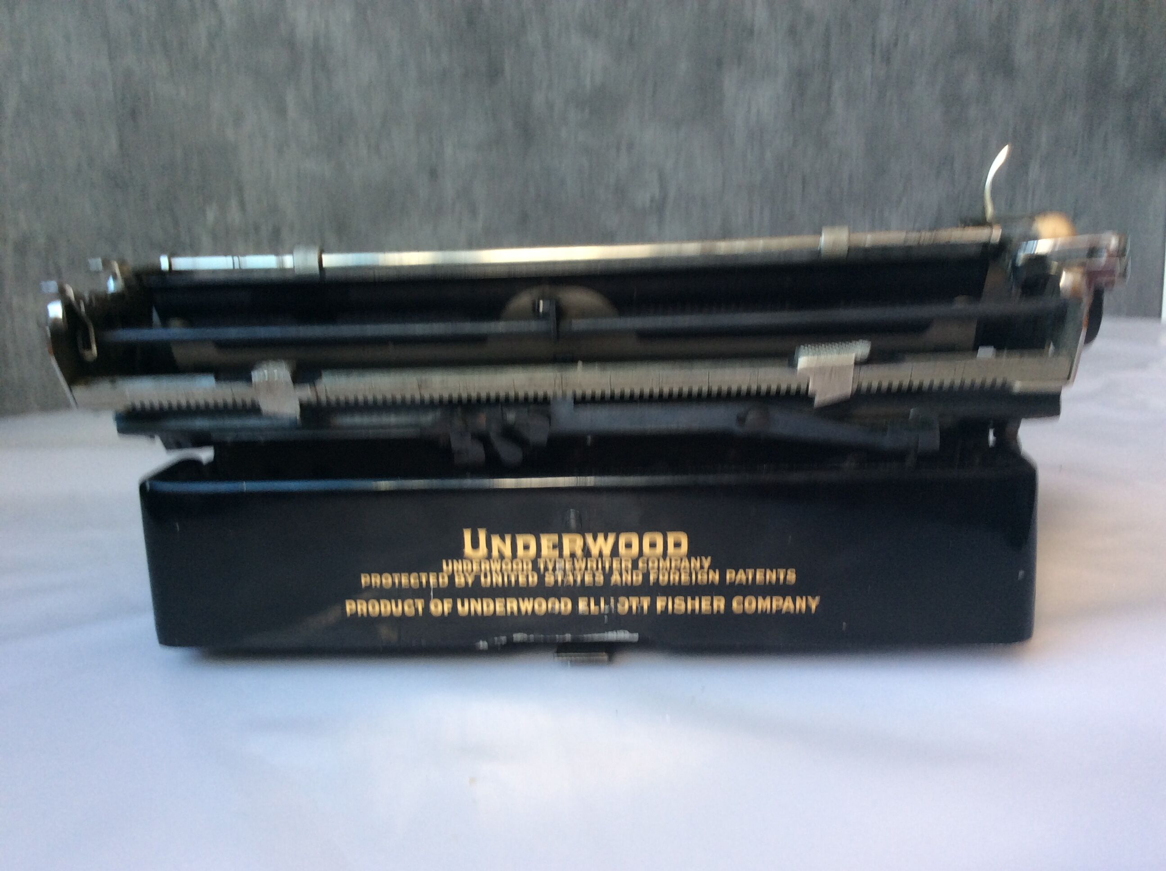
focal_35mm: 32
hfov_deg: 56.9
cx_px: 583
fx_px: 1076
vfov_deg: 44.1
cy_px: 436
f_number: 2.4
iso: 32
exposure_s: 1/25
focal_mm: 3.3
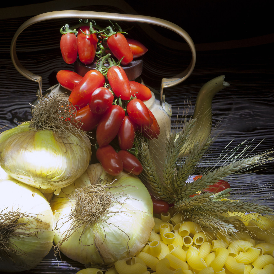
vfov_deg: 20.4
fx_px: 761
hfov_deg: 20.4
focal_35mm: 85
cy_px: 157
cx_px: 111
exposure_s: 15
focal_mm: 55
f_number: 18
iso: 400
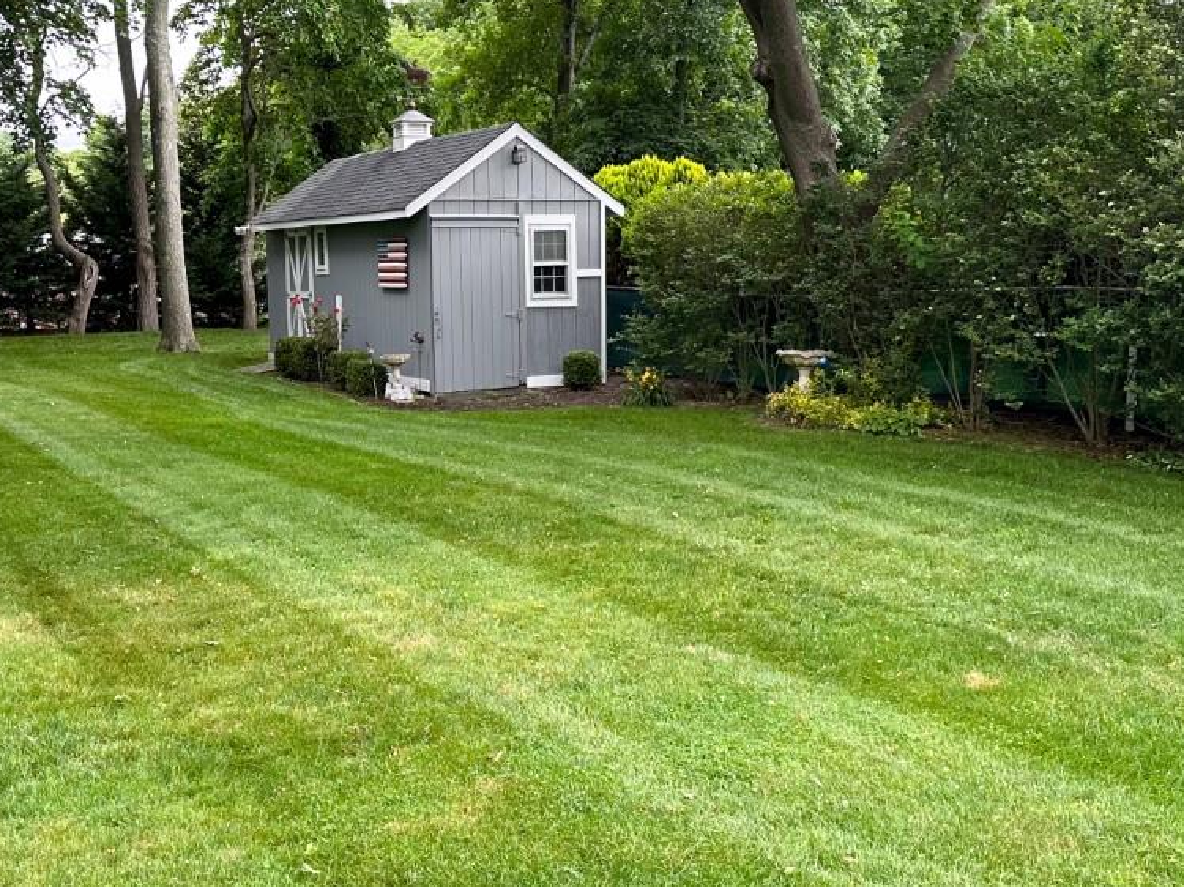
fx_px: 1573
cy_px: 487
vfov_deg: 31.5
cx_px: 493
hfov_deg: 41.1
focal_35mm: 46
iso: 80
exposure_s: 1/380
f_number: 1.8
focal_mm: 6.86
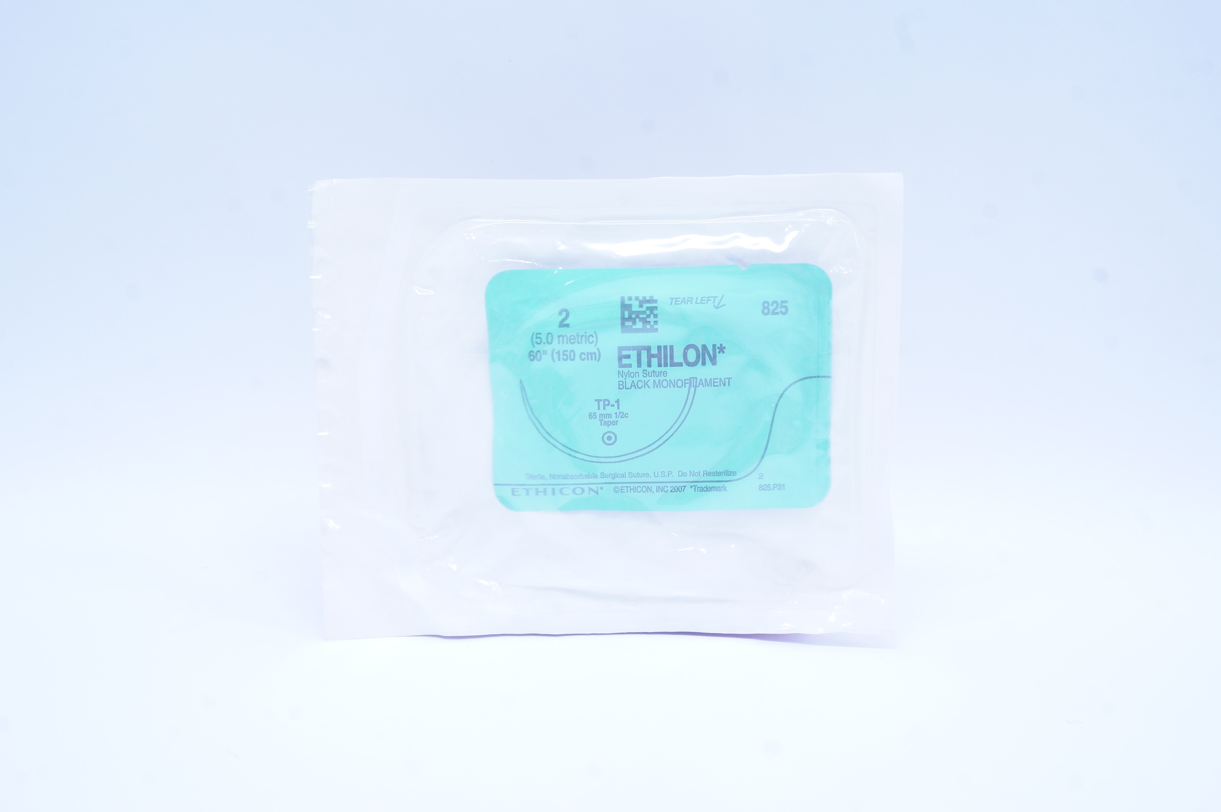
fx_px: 1372
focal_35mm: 40
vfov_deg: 32.9
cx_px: 610
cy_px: 406
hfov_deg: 48.0
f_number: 13
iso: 400
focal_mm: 27
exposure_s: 1/10
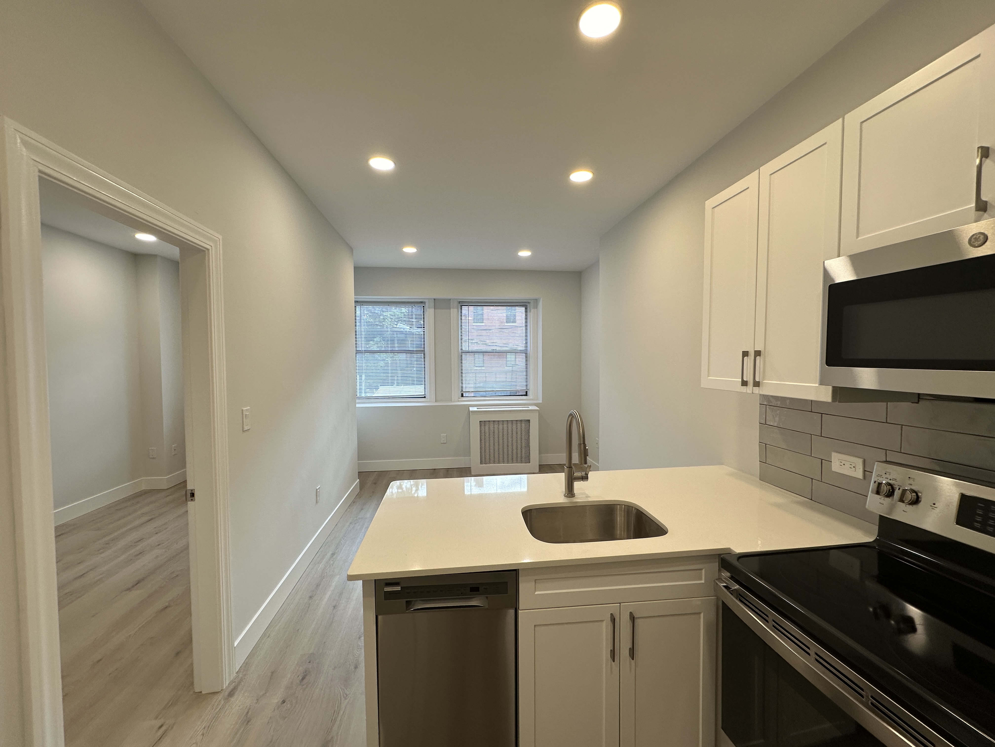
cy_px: 374
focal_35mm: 14
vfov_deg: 85.7
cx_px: 498
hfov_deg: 102.1
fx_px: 402
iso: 64
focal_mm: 2.22
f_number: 2.2
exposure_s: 1/120
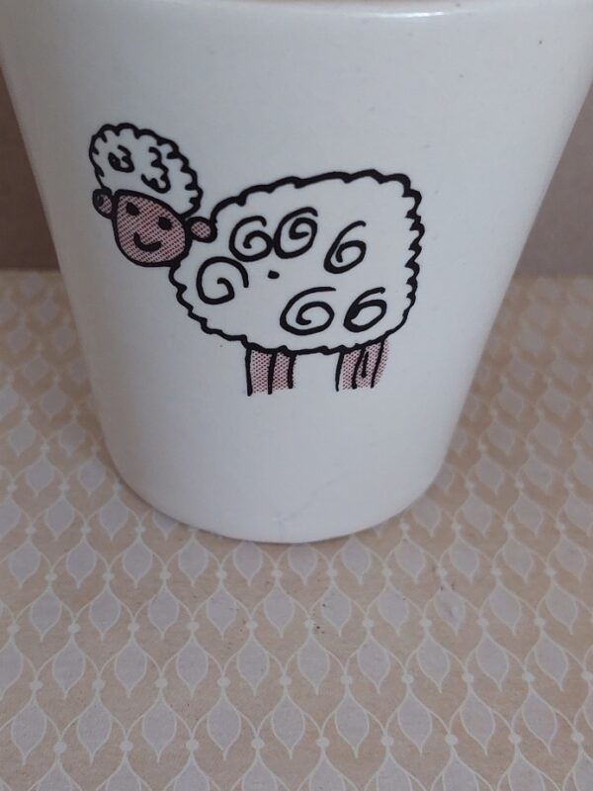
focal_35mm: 24
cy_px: 396
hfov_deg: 56.8
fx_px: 548
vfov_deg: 71.6
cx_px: 296
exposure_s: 1/50
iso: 200
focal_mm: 5.23
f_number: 1.8
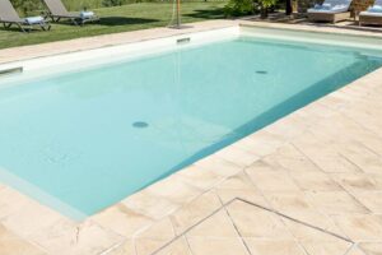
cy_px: -37
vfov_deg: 27.0
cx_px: 89
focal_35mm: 45
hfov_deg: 42.1
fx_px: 477
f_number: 8
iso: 100
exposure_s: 1/320
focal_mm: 18
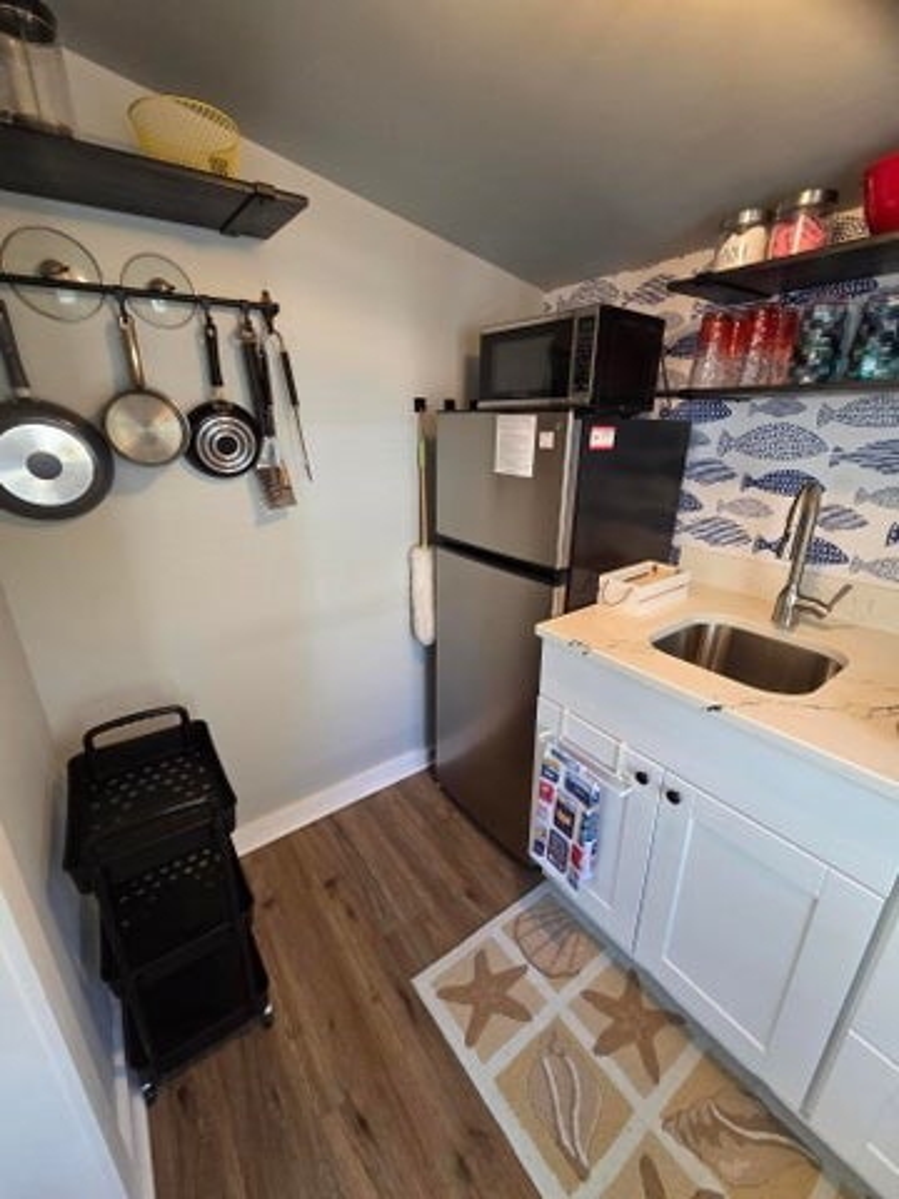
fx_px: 450
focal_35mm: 13
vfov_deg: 106.2
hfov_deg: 89.9
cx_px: 450
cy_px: 600
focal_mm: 2.2
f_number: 2.2
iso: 250
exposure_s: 1/60
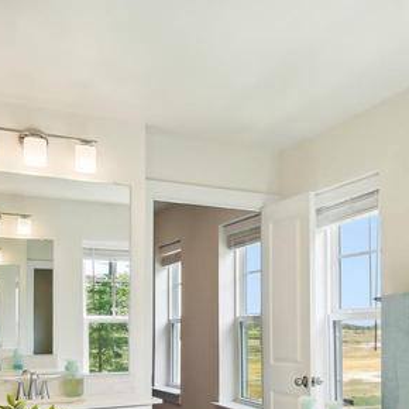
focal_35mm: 48
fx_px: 642
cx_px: 478
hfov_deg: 30.5
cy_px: 323
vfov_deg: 34.4
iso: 400
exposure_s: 1/200
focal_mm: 16
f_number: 8
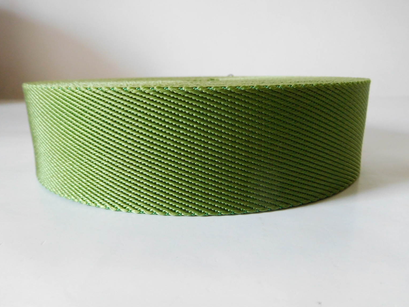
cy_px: 157
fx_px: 307
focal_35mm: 26
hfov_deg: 67.3
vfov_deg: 53.1
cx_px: 201
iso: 400
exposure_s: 1/20
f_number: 3.4
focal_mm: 4.5
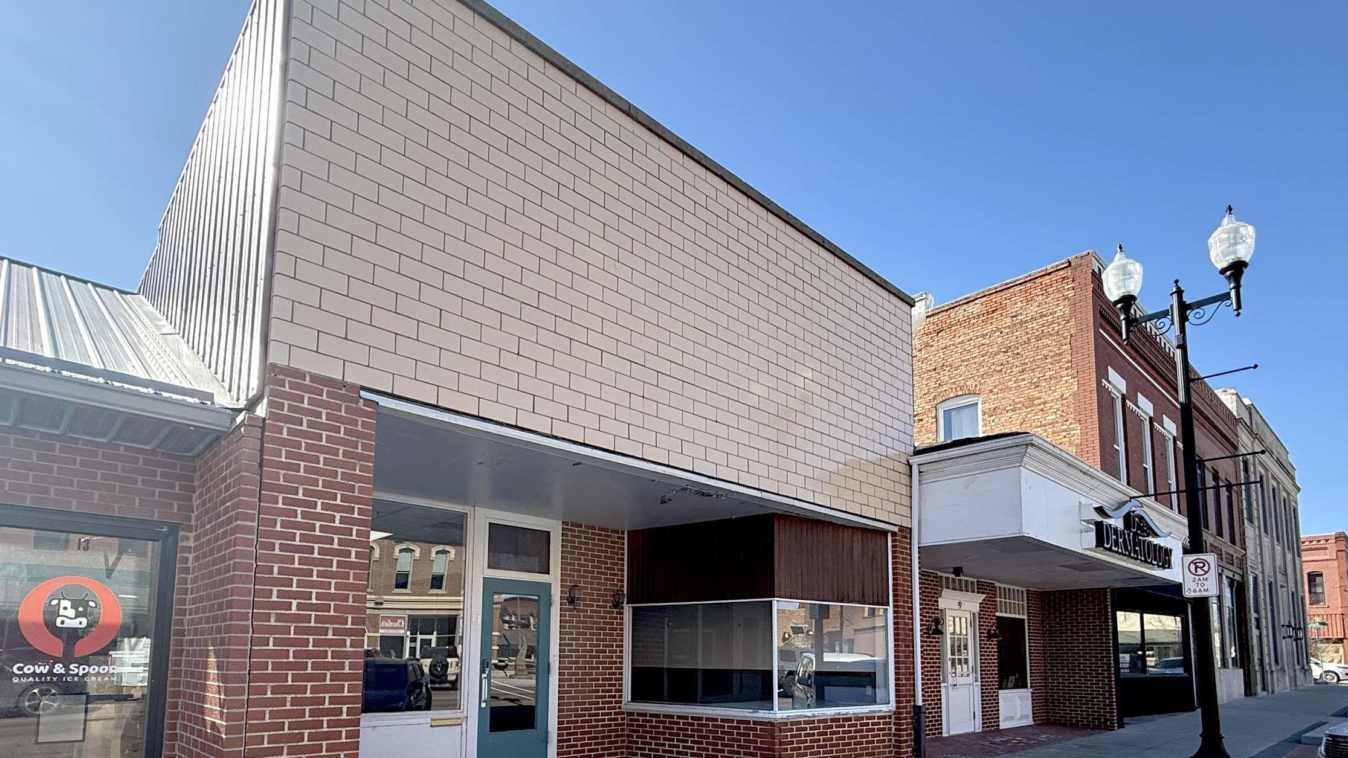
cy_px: 580
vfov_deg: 51.0
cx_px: 662
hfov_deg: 83.8
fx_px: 751
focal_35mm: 21
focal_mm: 2.22
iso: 64
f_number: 2.2
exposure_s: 1/679
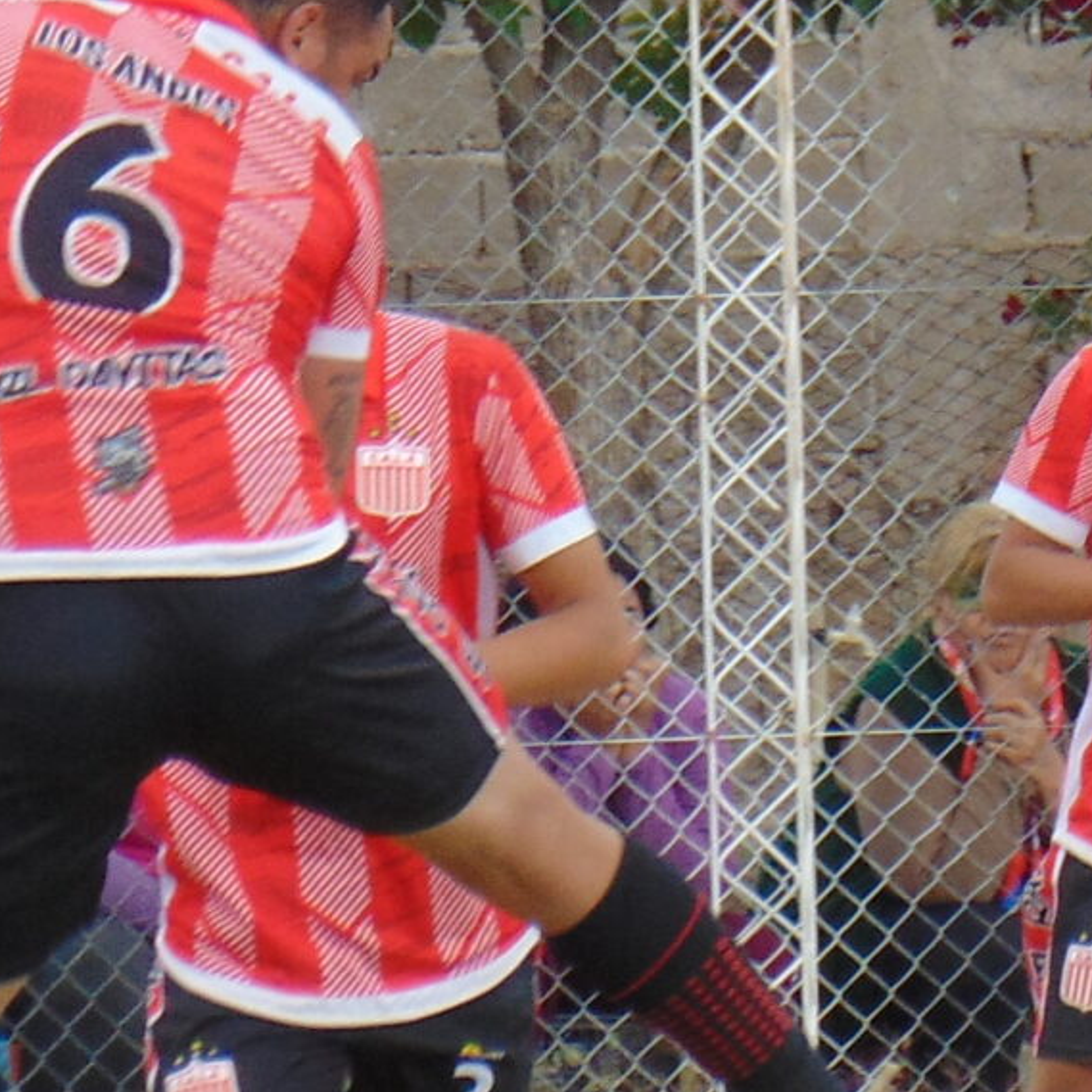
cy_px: 190
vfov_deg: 1.4
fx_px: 43542
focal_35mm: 1220
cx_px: 1714
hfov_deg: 1.4
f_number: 4.2
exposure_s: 1/320
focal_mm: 55.1
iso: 80
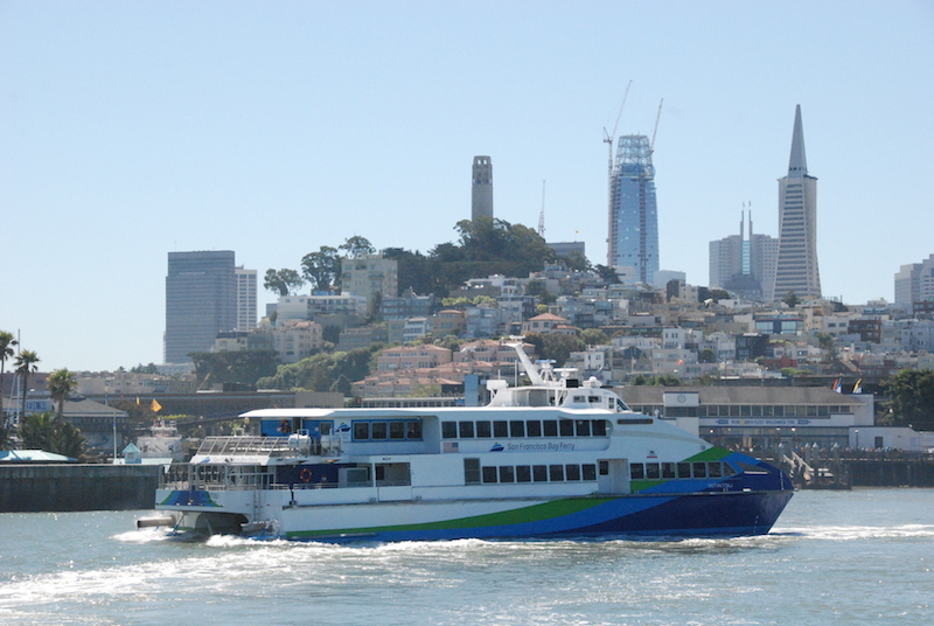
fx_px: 2728
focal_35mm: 105
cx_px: 467
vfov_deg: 13.1
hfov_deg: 19.4
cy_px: 313
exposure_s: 1/2000
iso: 1600
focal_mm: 70
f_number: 11
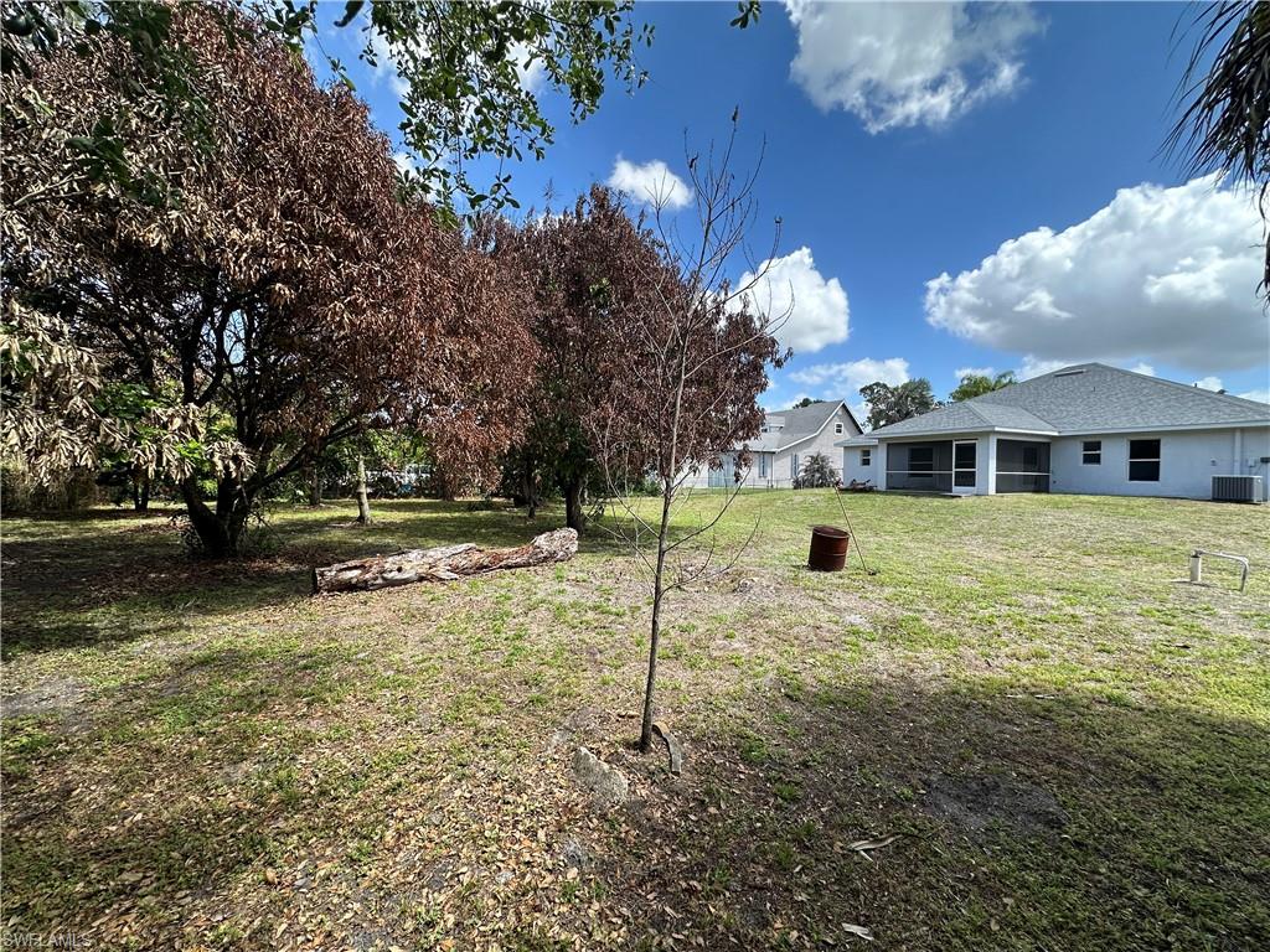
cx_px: 635
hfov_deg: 102.1
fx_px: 514
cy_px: 476
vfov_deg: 85.7
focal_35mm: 14
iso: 40
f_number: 2.2
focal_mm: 2.22
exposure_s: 1/779
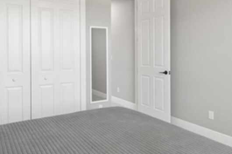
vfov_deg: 44.8
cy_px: 65
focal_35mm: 29
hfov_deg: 63.0
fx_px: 187
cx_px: 91
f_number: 7.1
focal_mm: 12
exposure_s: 1/2
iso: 50
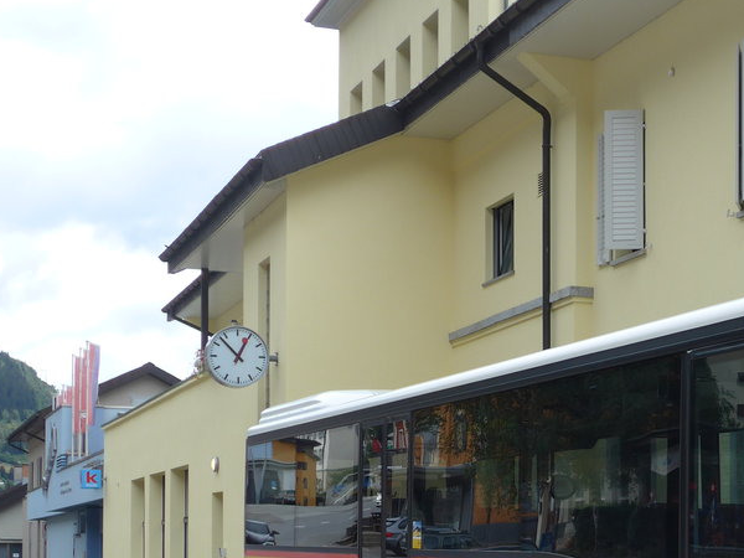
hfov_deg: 23.0
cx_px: 727
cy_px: 531
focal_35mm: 82
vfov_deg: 17.6
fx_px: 1762
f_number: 2.8
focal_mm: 8.4
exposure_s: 1/640
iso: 80
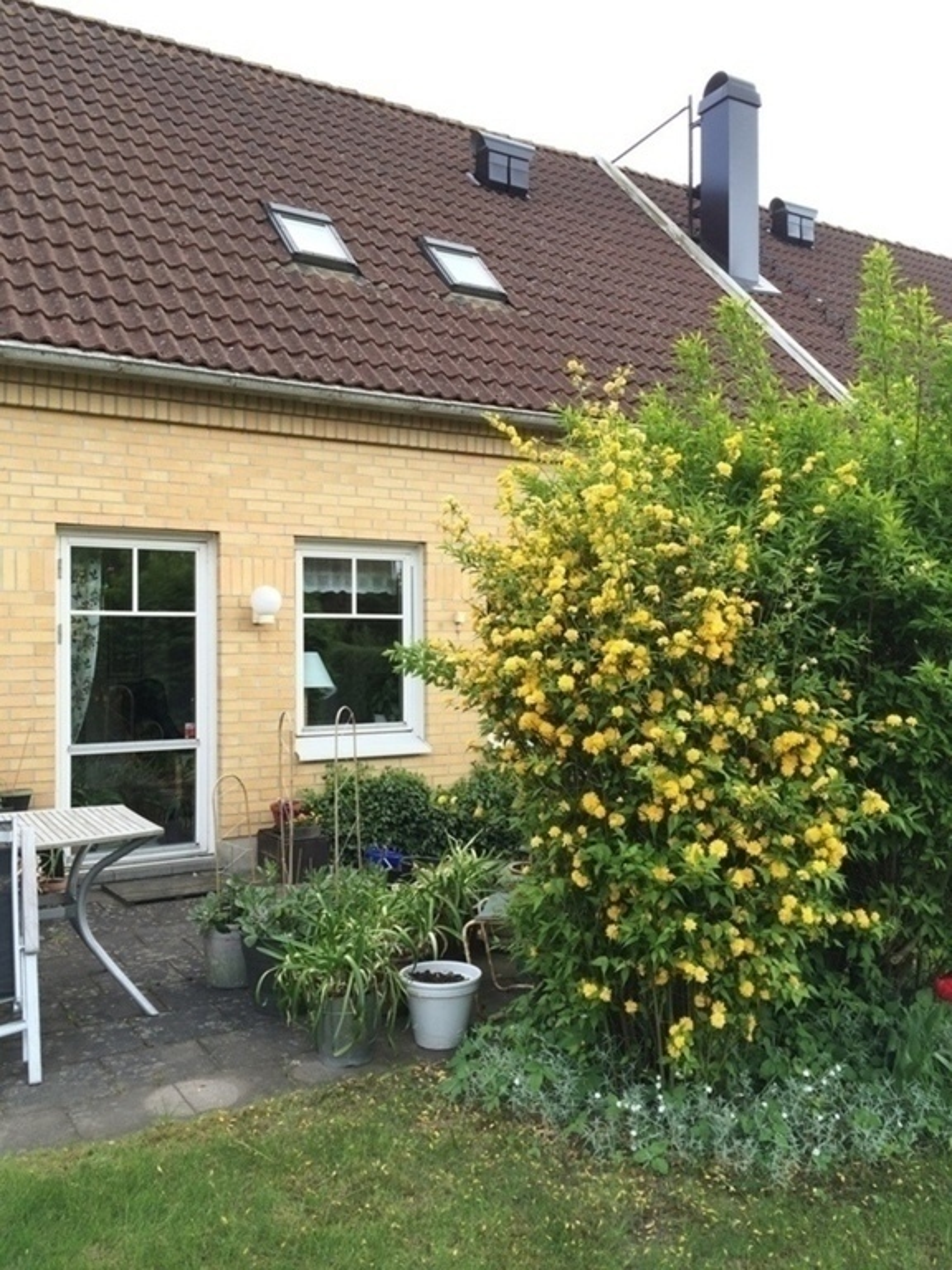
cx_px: 476
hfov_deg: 48.2
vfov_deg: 61.7
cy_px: 635
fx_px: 1063
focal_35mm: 29
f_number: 2.2
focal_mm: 4.15
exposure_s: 1/376
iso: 32
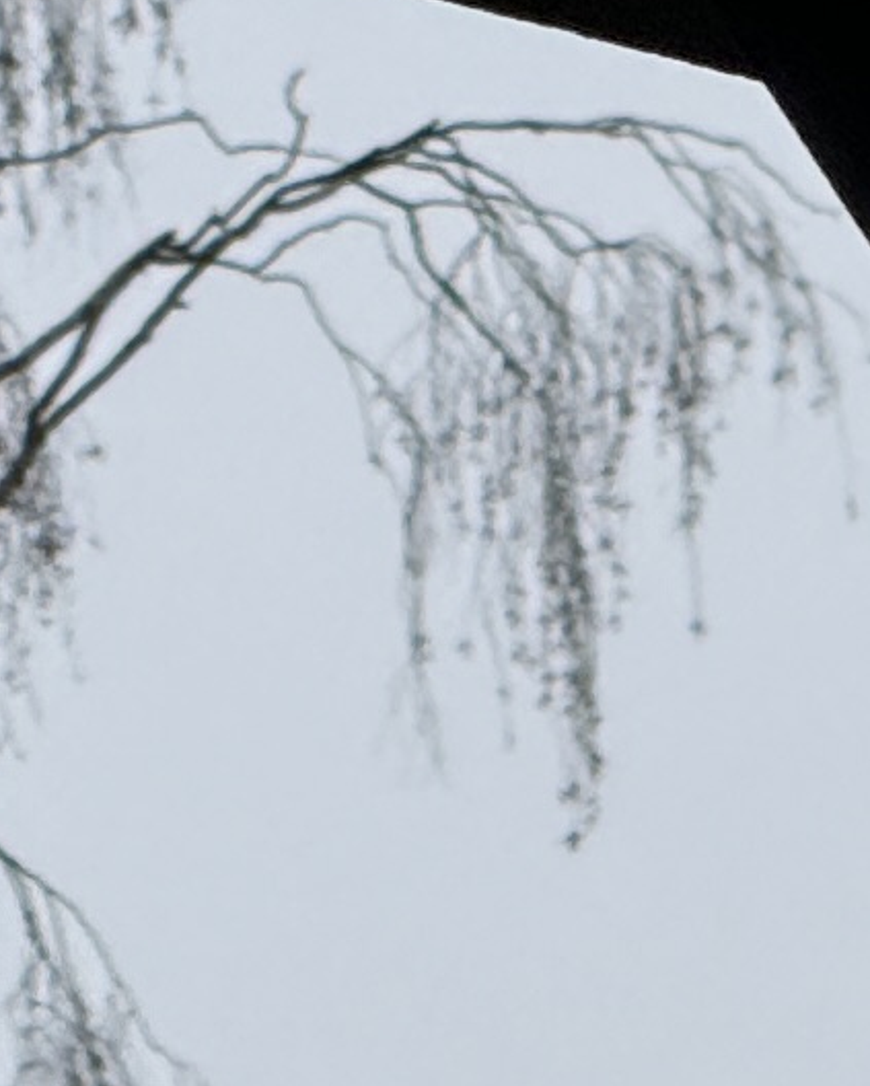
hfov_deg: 1.7
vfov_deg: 2.2
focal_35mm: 894
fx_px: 28749
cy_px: -64
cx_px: 49
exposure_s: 1/707
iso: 50
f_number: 2.8
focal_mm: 15.66
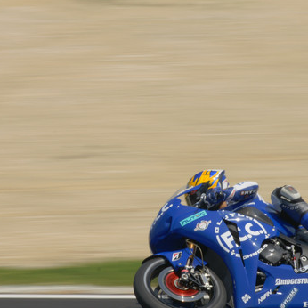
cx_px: 173
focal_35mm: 944
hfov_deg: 1.9
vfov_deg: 1.9
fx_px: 9503
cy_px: 179
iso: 200
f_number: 29
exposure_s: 1/125
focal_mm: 400
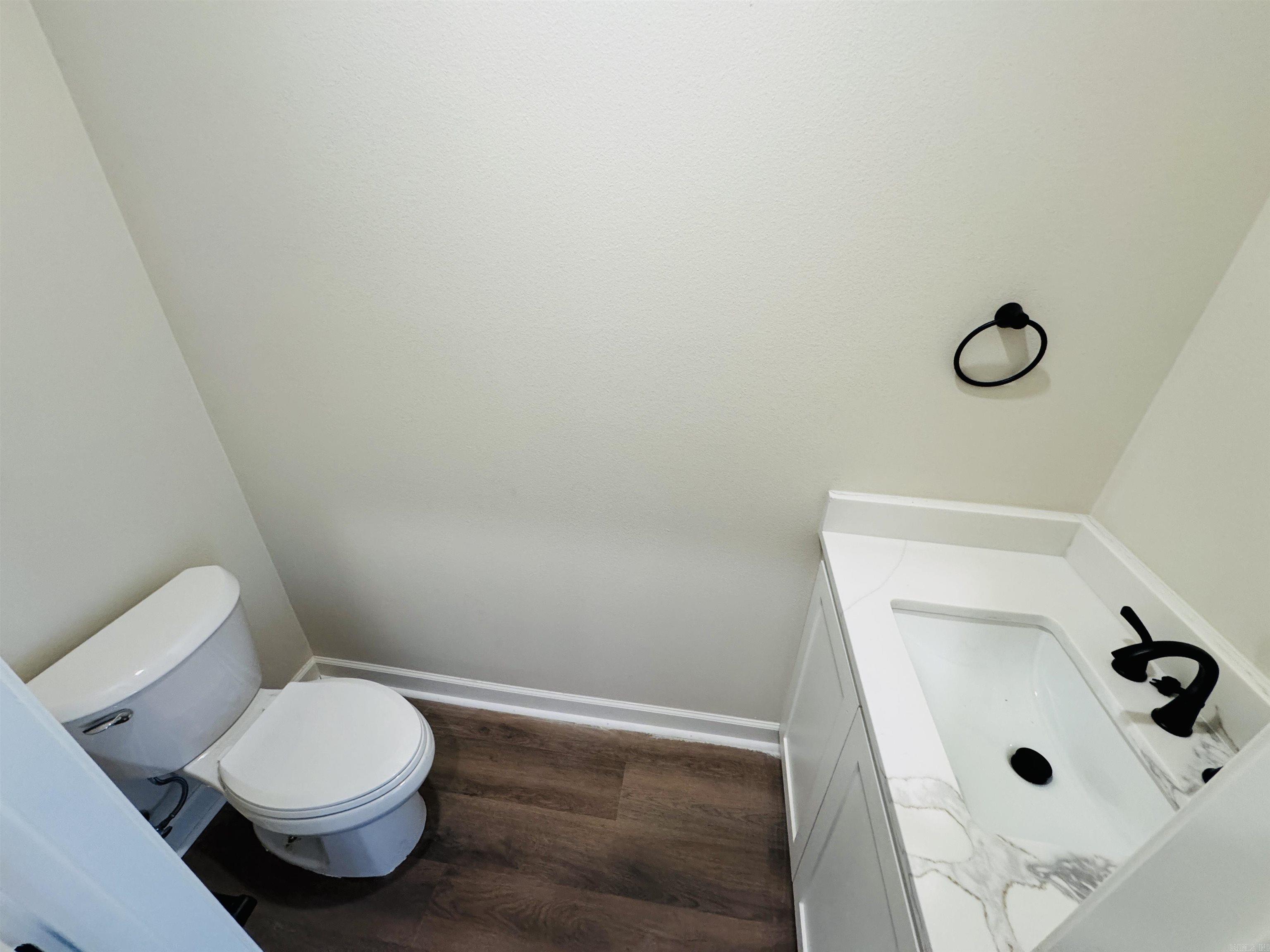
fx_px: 514
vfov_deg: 85.7
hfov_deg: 102.1
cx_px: 635
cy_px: 476
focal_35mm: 14
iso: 250
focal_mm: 2.22
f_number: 2.2
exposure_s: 1/120
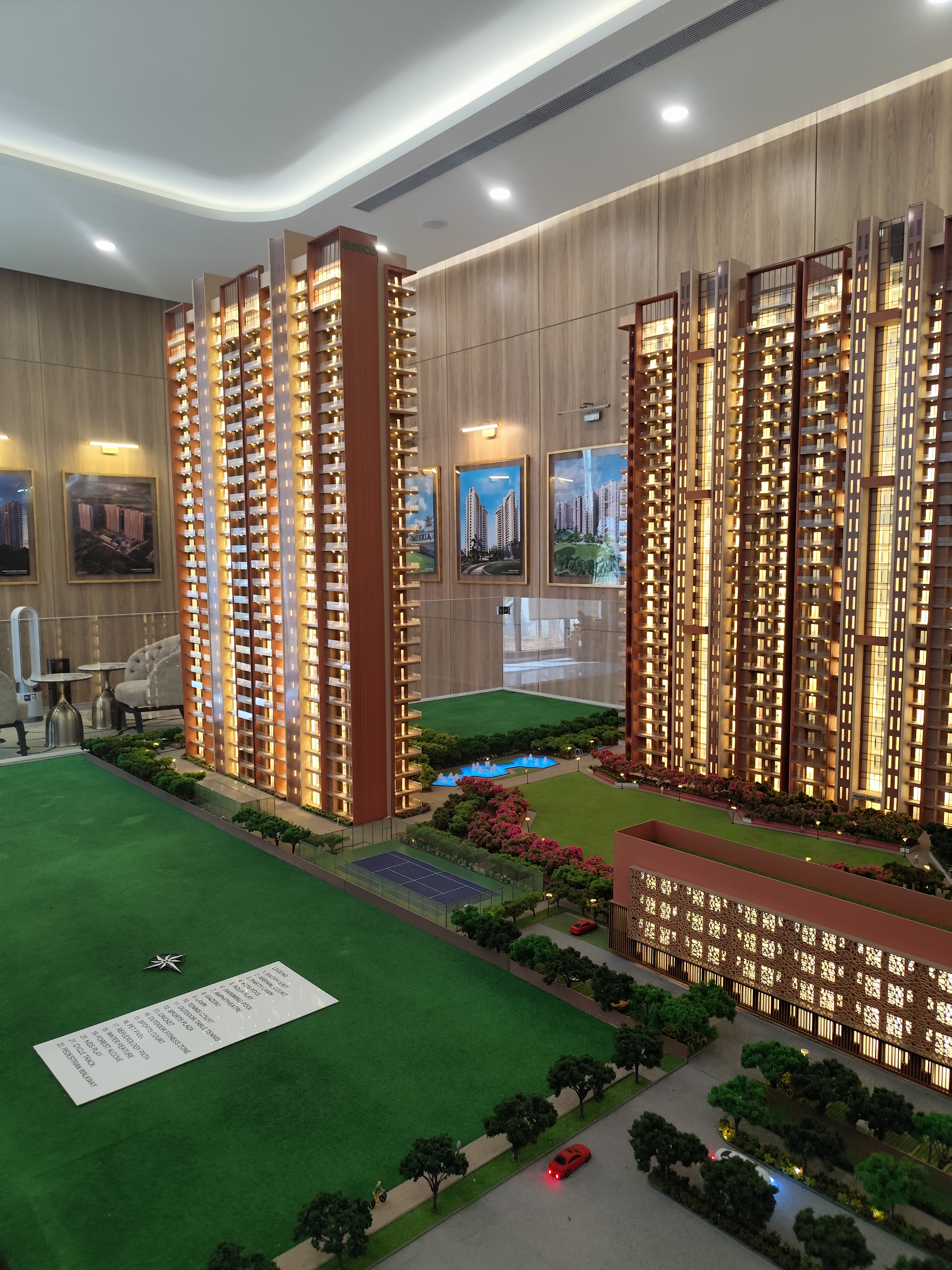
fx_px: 843
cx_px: 476
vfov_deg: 73.9
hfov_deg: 58.9
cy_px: 635
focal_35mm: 23
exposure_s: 1/100
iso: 200
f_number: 1.65
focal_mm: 6.19
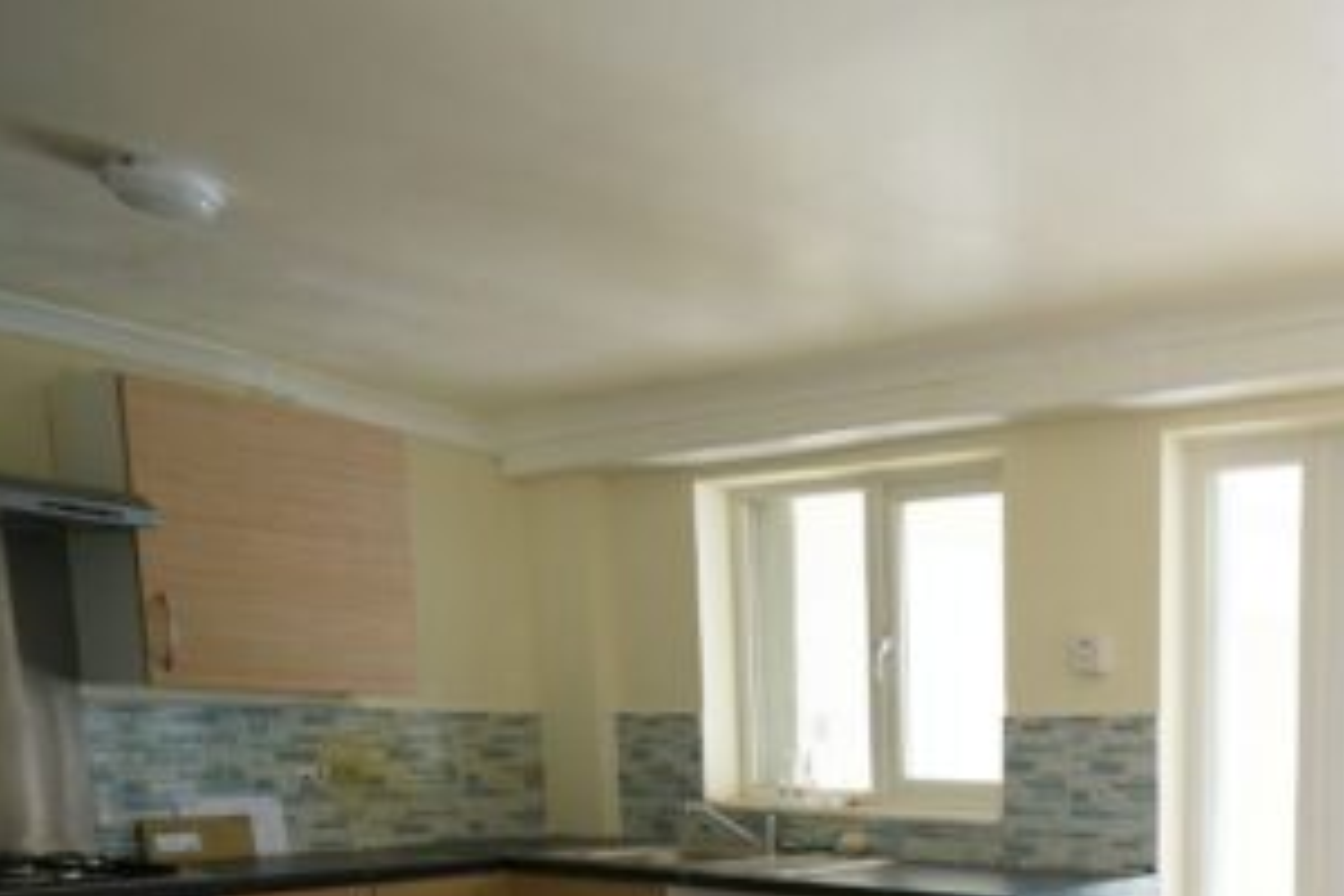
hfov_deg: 50.6
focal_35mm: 32
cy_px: 887
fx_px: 1195
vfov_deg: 37.0
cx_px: 1259
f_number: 4
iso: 400
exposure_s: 1/5
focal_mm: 16
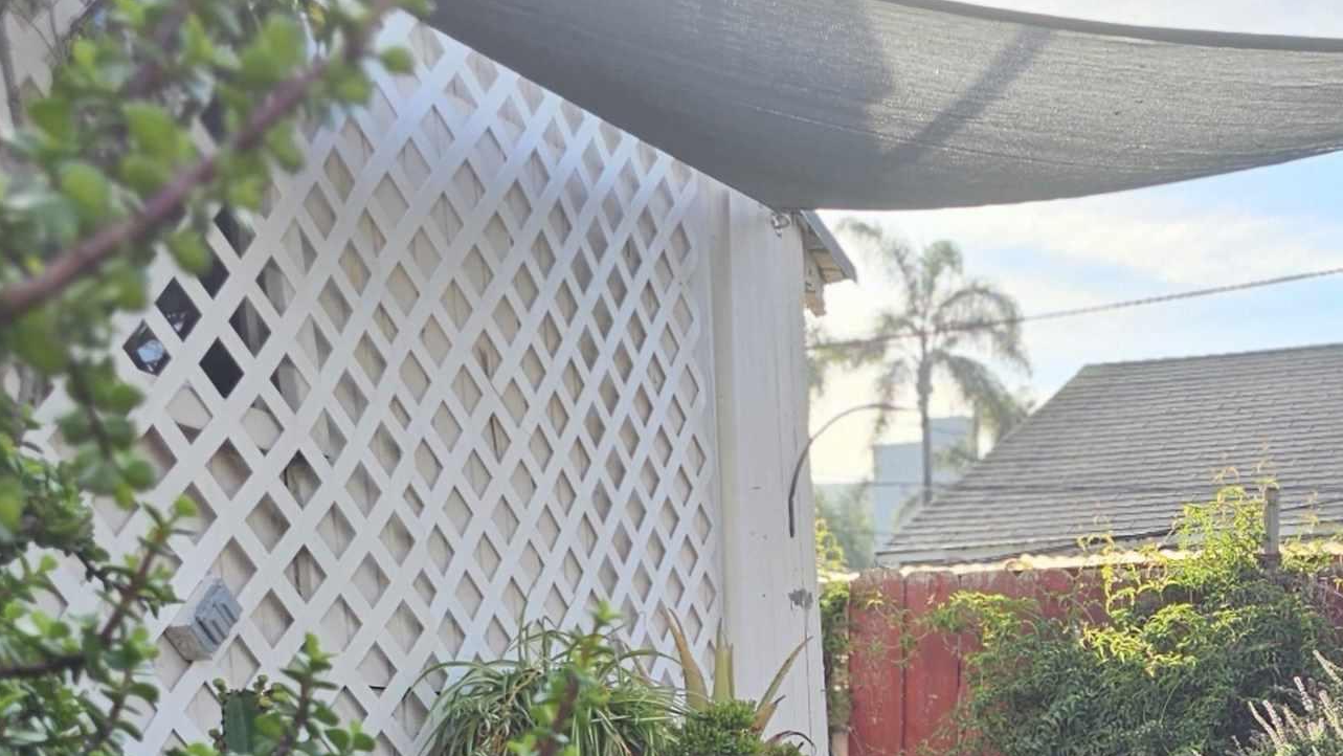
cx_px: 1217
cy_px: 1104
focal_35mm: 60
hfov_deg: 33.0
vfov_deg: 18.1
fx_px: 2137
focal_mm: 6.3
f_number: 1.7
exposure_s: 1/181
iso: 10
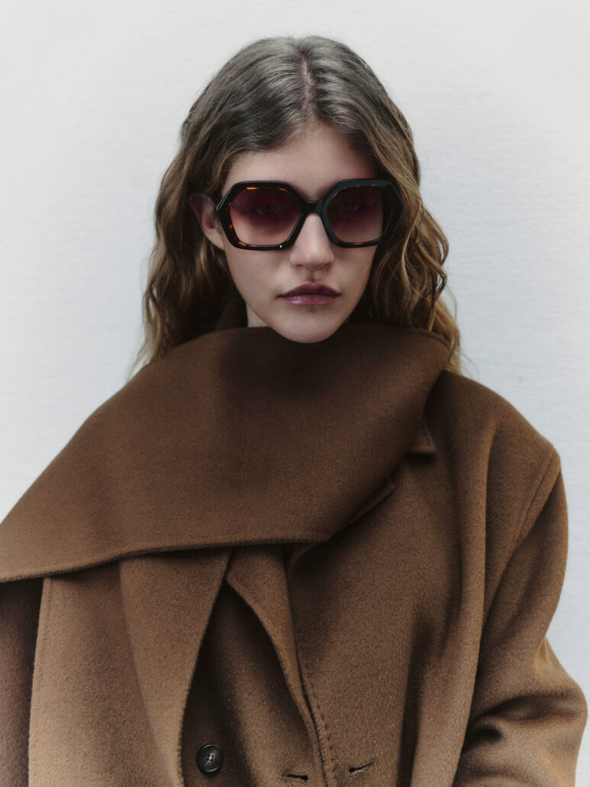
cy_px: 394
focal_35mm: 34
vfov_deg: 53.9
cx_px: 295
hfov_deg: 41.8
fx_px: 772
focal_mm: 42.6
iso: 200
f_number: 5.6
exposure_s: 1/60
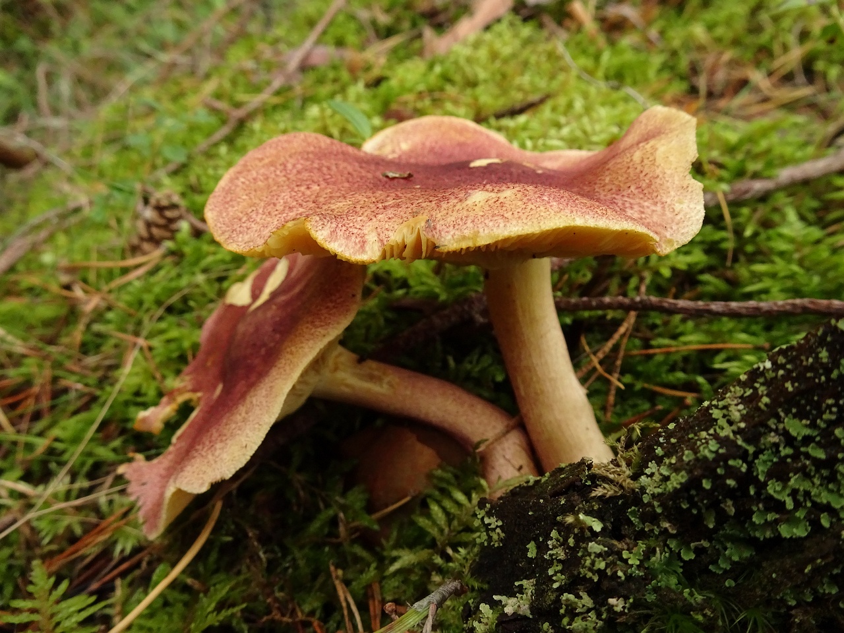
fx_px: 585
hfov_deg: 71.6
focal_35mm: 24
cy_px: 316
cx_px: 422
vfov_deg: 56.8
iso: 400
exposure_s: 1/200
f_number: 3.5
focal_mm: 4.1
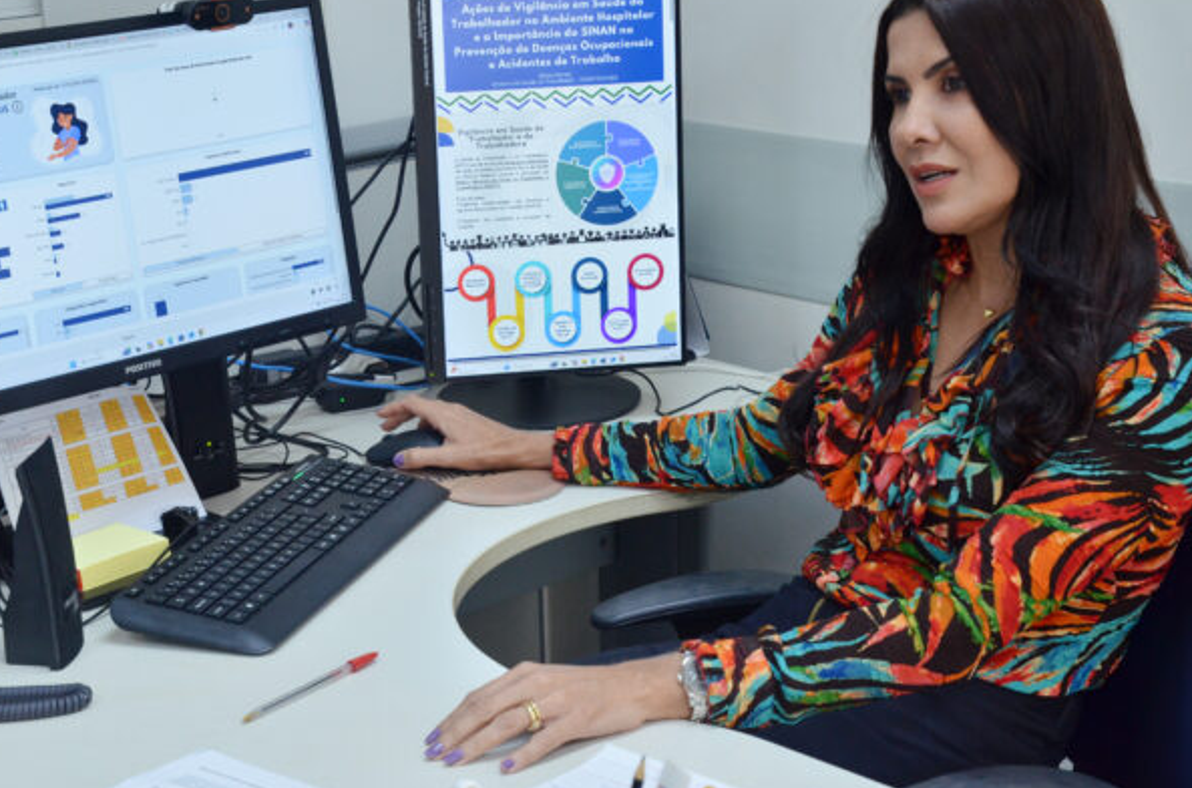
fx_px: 2444
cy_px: 355
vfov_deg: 18.3
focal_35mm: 74
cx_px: 541
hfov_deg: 27.4
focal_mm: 42
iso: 1000
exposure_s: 1/80
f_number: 6.3
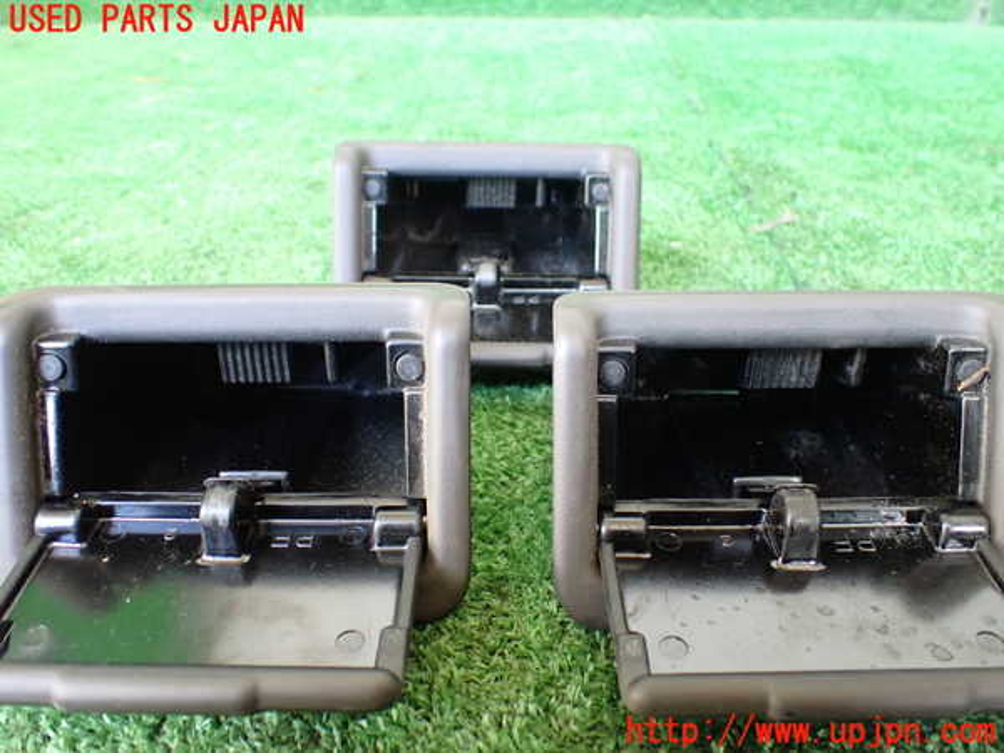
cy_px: 376
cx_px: 502
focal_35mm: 30
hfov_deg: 60.0
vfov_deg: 46.8
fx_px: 870
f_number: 2.3
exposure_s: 1/60
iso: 800
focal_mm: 5.4
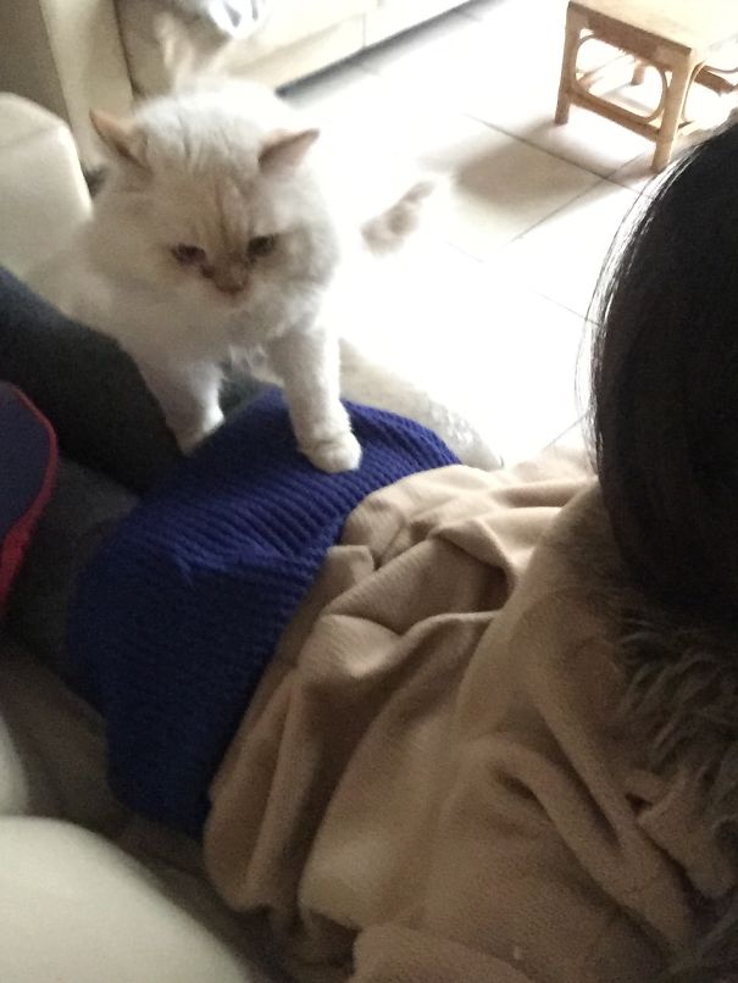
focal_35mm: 31
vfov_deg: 58.3
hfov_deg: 45.5
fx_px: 881
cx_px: 369
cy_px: 492
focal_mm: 2.65
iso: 1000
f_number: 2.2
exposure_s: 1/15
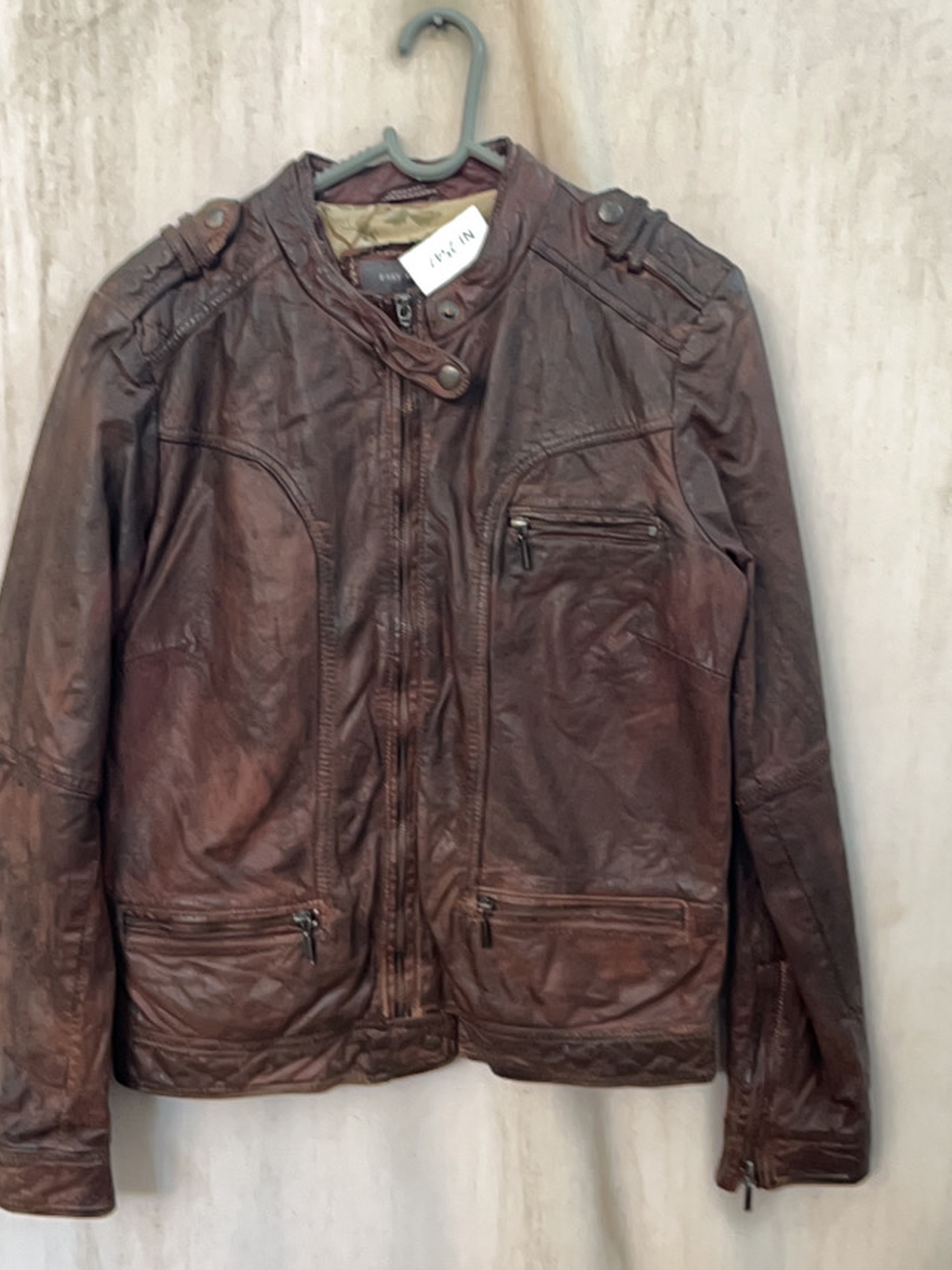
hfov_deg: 41.7
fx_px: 1247
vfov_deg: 53.9
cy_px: 691
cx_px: 435
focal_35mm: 34
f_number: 1.6
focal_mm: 5.1
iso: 200
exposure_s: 1/60
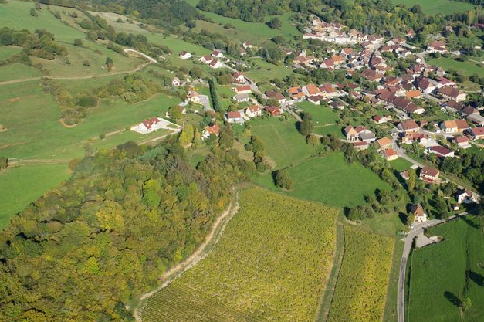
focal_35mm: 49
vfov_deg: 27.1
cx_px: 386
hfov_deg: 38.9
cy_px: 78
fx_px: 658
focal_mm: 24
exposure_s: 1/640
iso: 200
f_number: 7.1
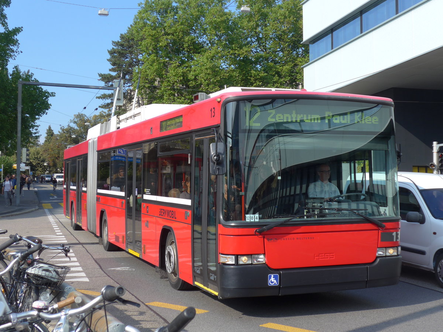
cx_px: 222
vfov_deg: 28.0
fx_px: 665
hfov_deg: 36.8
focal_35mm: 52
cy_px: 166
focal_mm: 10.7
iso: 80
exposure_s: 1/640
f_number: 3.3
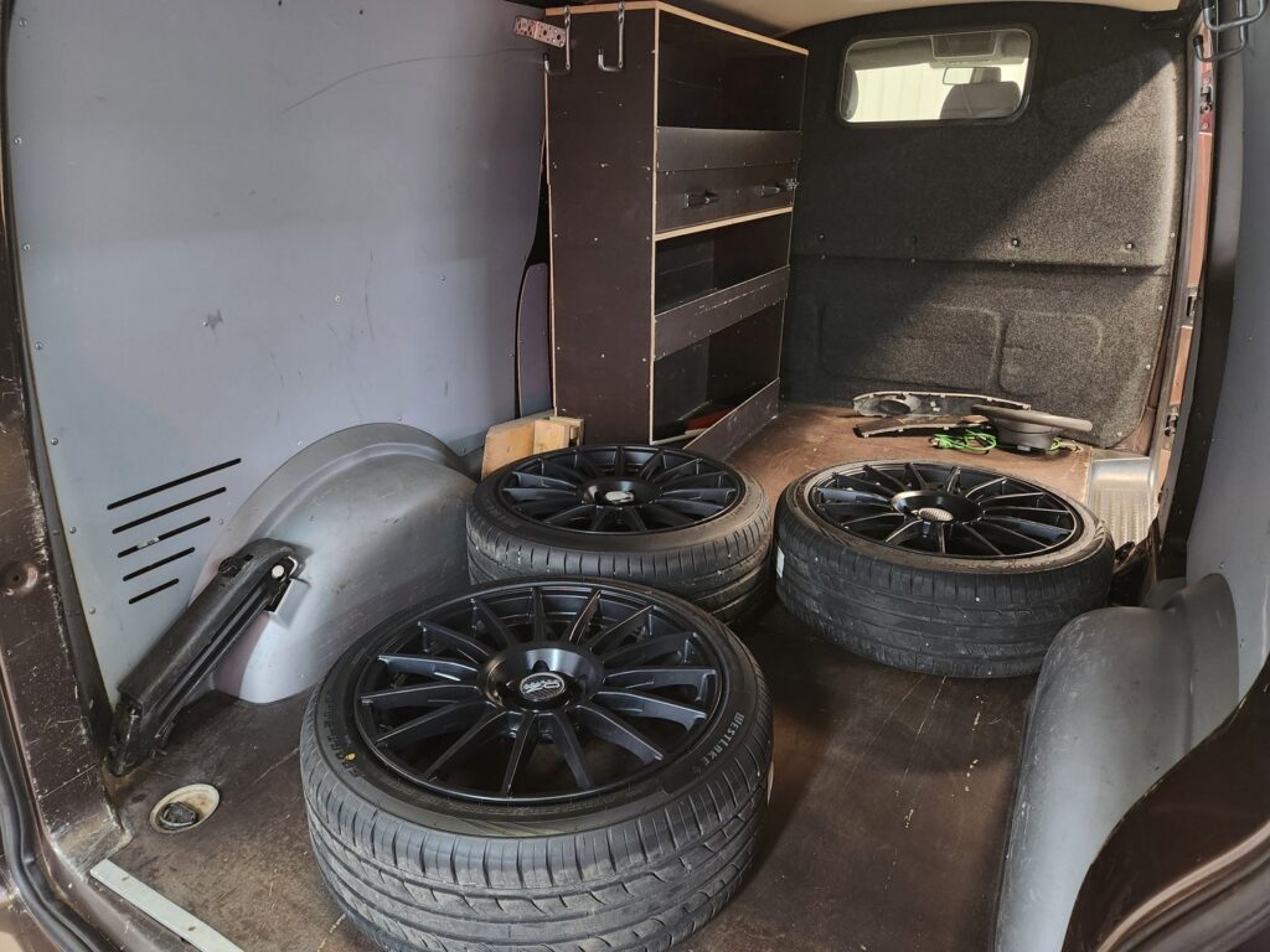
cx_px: 635
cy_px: 476
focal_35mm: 23
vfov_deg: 58.9
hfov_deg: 73.9
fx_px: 844
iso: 640
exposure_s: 1/40
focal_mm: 5.4
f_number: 1.8
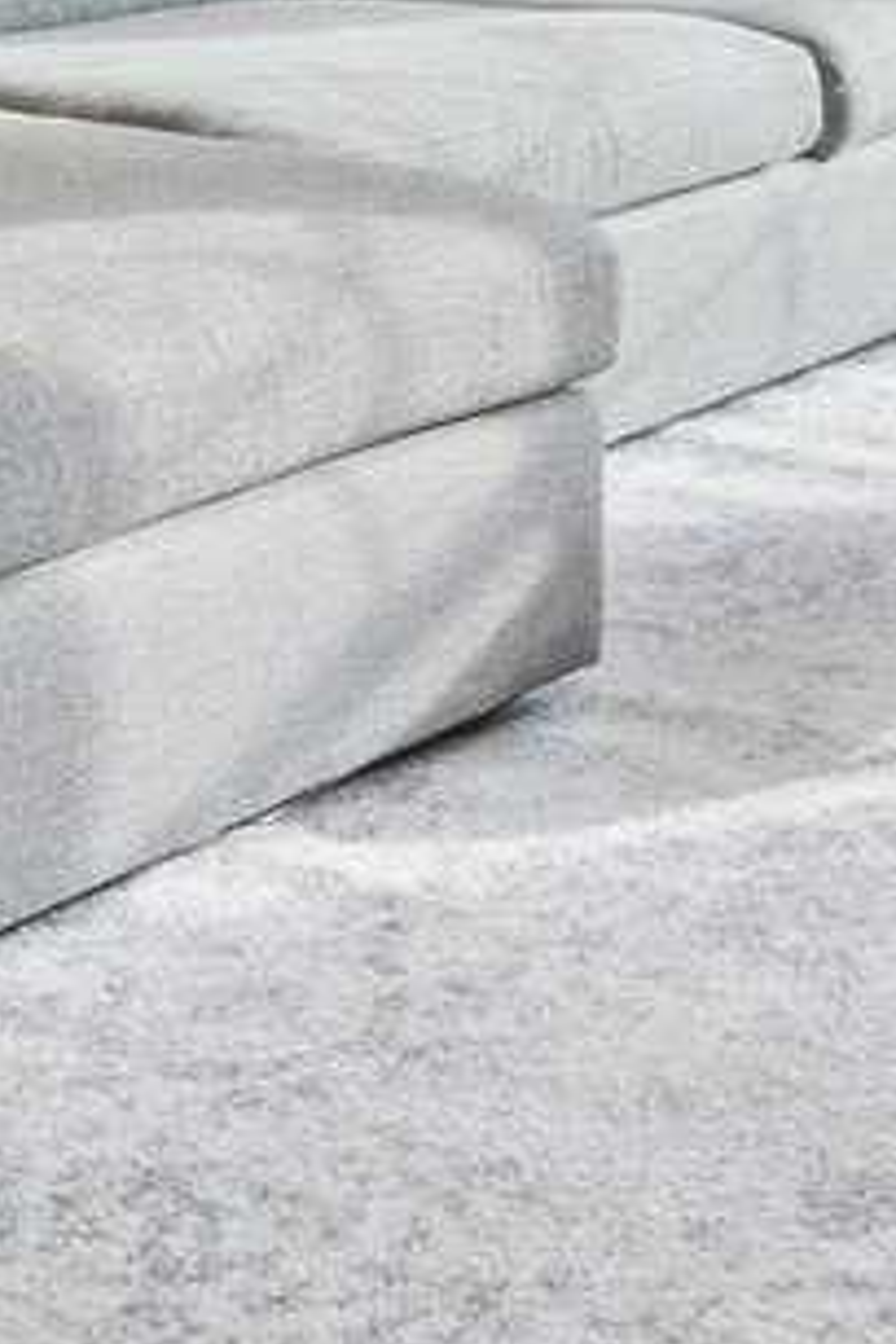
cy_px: -452
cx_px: 1085
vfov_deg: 20.5
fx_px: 3360
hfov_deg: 14.7
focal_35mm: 90
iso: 320
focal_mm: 17
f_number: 8
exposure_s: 1/20
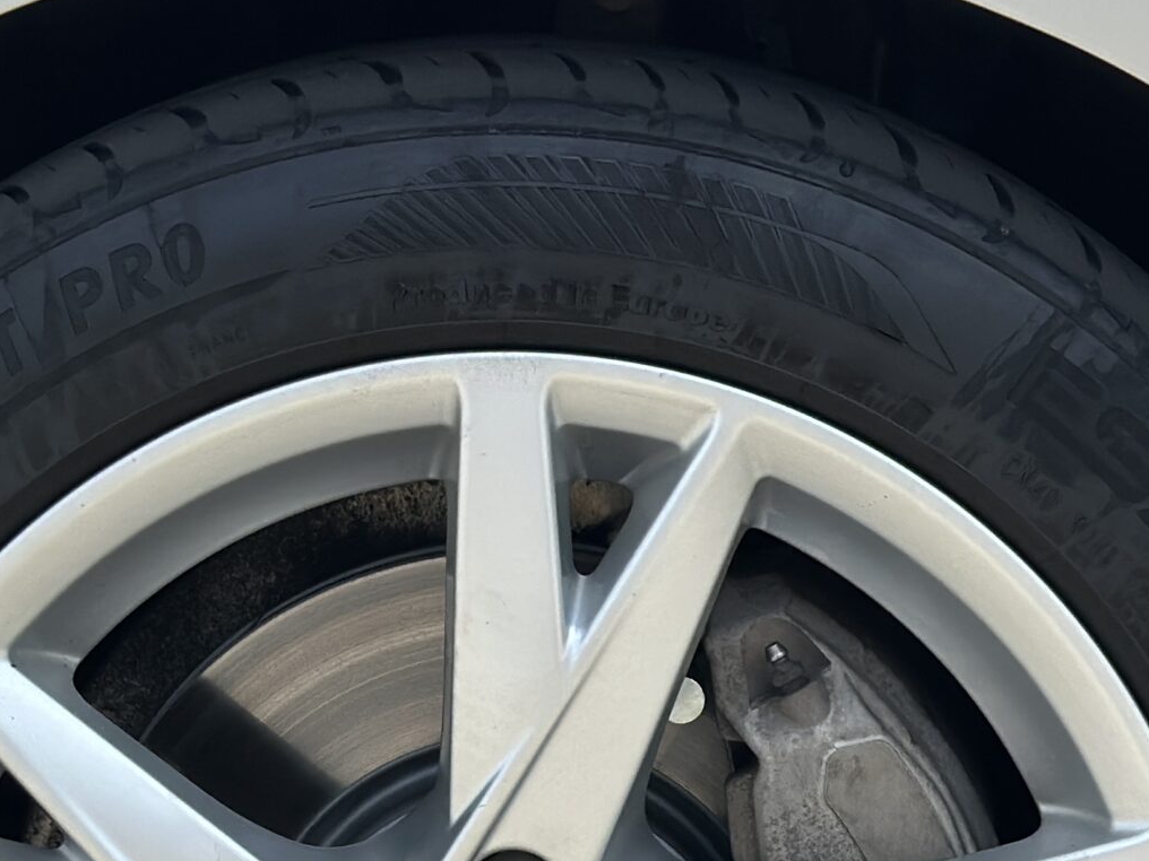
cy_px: 997
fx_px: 4016
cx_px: 539
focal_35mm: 121
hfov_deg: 16.3
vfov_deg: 12.0
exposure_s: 1/3472
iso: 80
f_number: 1.78
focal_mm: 6.86
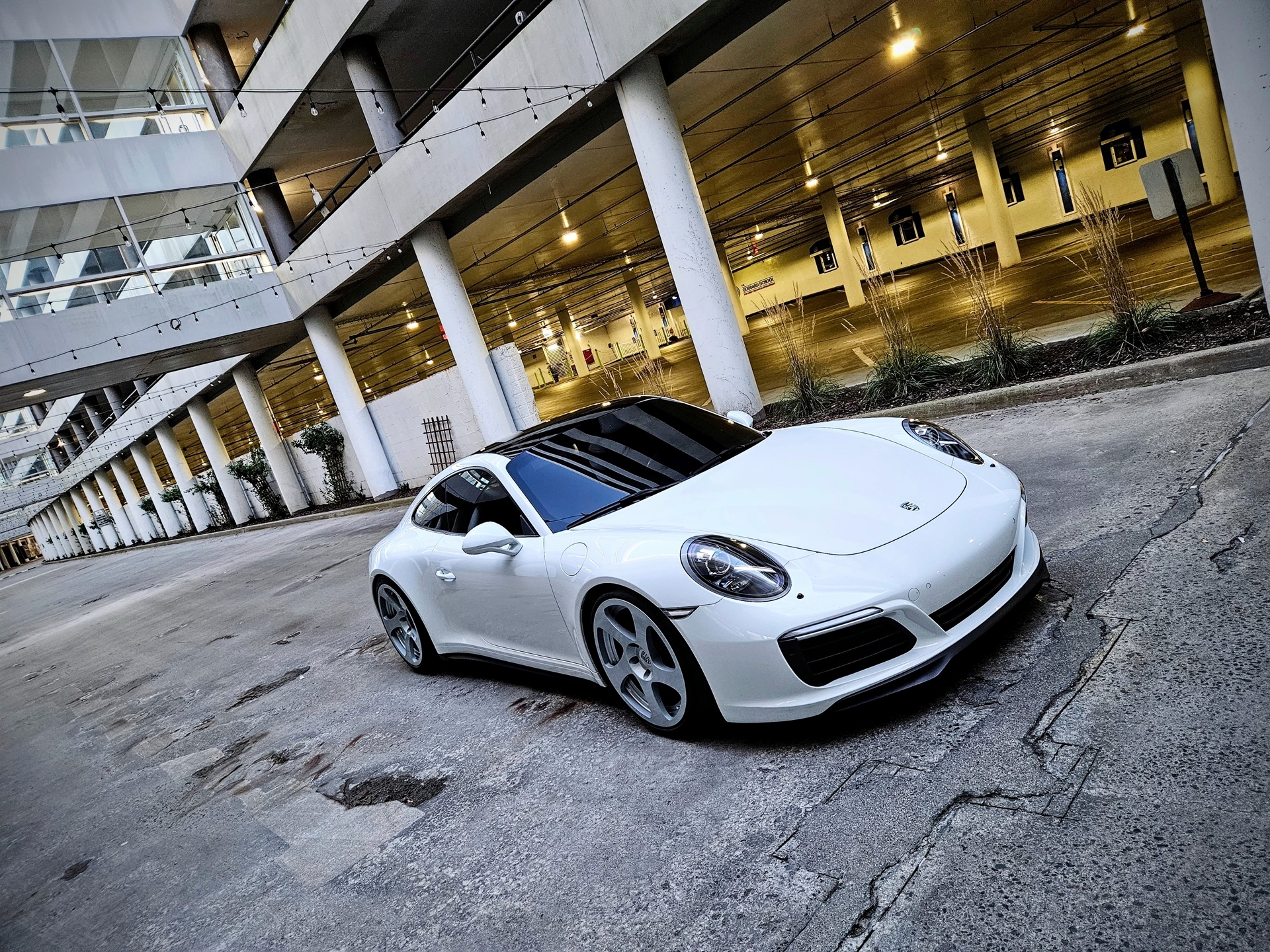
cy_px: 476
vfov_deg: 58.9
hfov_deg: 73.9
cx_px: 635
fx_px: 844
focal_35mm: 23
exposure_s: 1/240
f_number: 1.8
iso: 640
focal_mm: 5.4
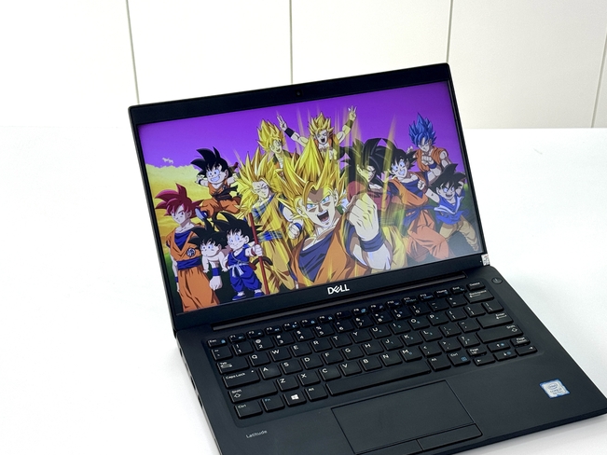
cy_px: 263
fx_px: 1034
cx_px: 365
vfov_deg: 24.8
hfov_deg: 32.6
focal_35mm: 59
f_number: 1.78
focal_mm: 6.76
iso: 64
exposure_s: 1/211
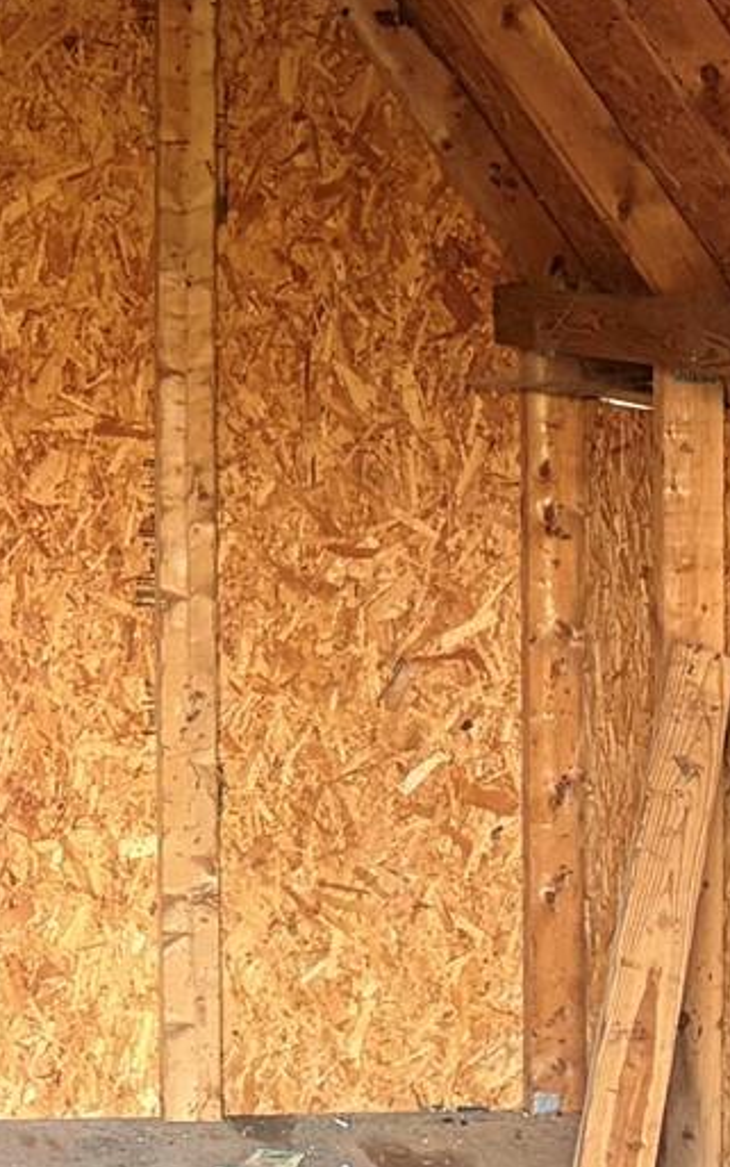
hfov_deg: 11.3
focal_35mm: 110
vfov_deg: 18.9
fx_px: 3499
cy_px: 421
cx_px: -482
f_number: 1.6
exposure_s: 1/60
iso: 320
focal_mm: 5.96
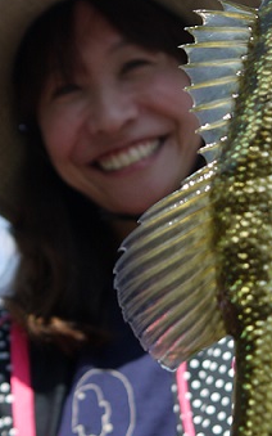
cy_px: 248
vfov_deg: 25.5
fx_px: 960
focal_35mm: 81
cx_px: 231
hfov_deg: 16.0
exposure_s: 1/800
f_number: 3.6
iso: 100
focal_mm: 15
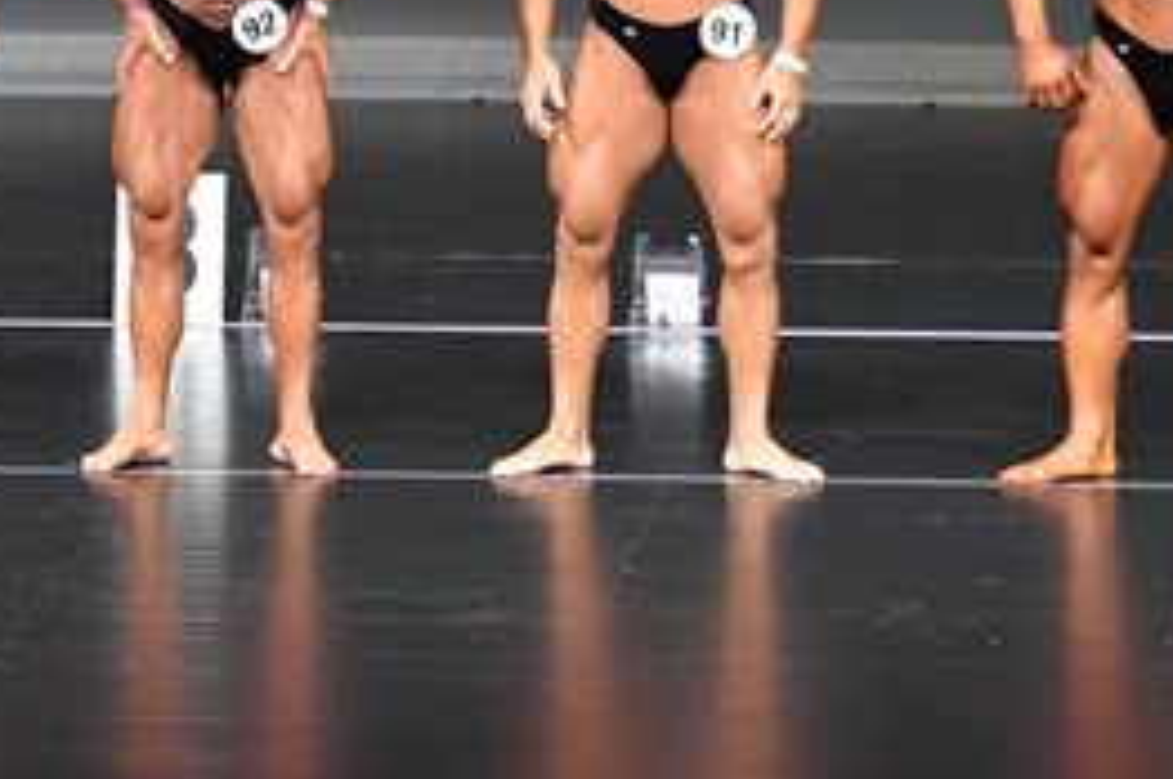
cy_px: 9
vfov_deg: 2.9
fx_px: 15132
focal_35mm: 465
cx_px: 56
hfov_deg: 4.4
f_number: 5.6
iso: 5000
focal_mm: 105
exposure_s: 1/400
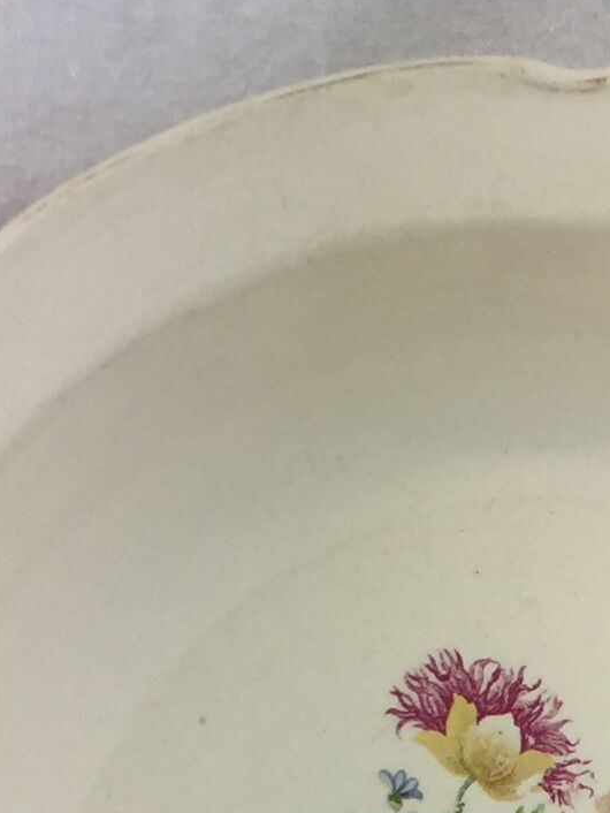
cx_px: 611
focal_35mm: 134
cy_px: 1357
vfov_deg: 13.5
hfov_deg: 11.0
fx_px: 3147
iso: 32
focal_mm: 4.15
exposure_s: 1/302
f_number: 2.2
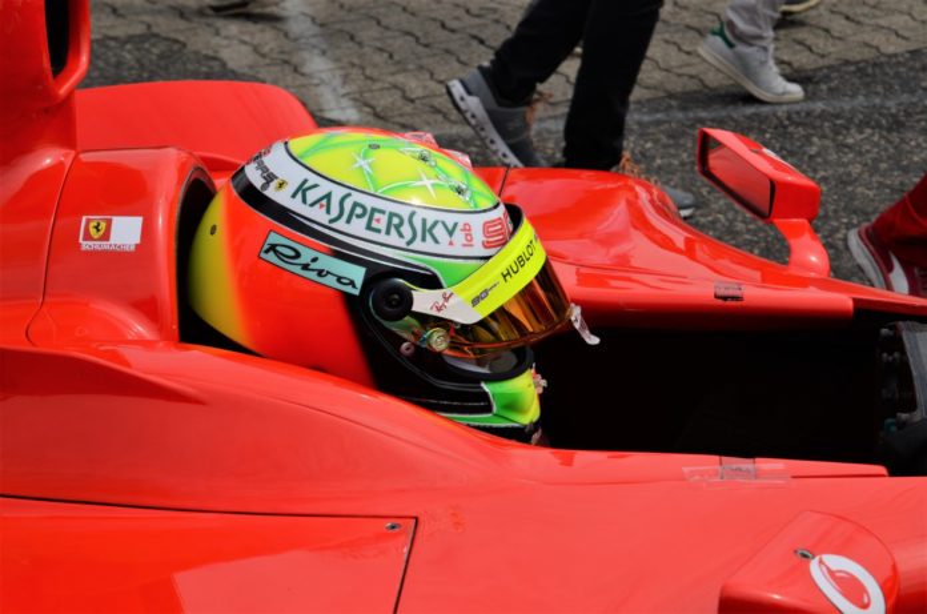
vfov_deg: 15.6
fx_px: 2236
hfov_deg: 23.4
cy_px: 307
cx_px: 464
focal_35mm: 87
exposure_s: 1/750
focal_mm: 58
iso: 200
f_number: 9.5
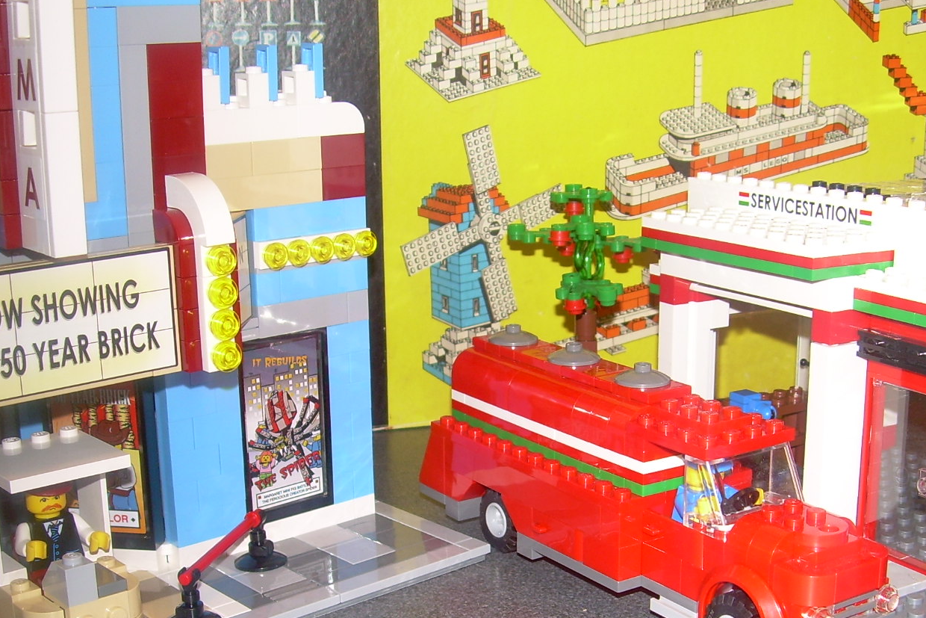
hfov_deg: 38.8
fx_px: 1312
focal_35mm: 51
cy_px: 409
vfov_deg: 26.4
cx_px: 523
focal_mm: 6.3
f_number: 2.8
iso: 50
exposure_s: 1/60
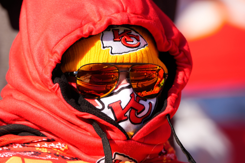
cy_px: 82
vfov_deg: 2.3
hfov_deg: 3.4
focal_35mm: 600
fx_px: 4083
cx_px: 122
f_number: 5
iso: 320
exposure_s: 1/1250
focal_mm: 600
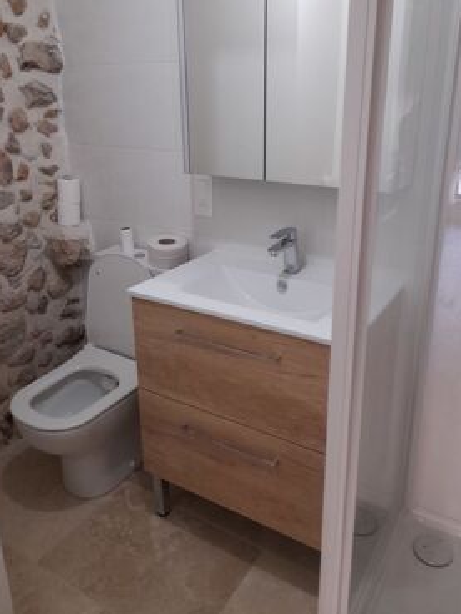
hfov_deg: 48.2
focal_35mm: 29
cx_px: 252
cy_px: 261
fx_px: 515
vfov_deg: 61.4
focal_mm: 4.6
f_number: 2
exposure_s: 1/50
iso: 250
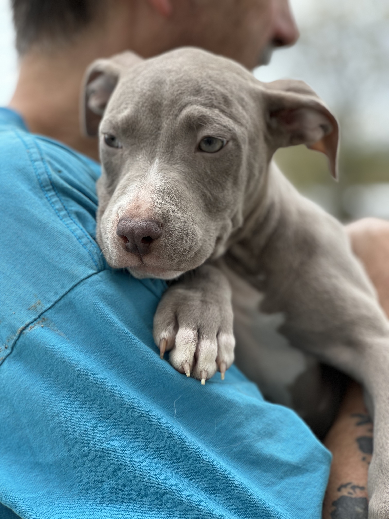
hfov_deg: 19.1
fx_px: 1154
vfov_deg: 25.3
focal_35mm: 77
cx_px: 194
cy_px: 260
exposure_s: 1/138
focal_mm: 9
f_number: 2.8
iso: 20
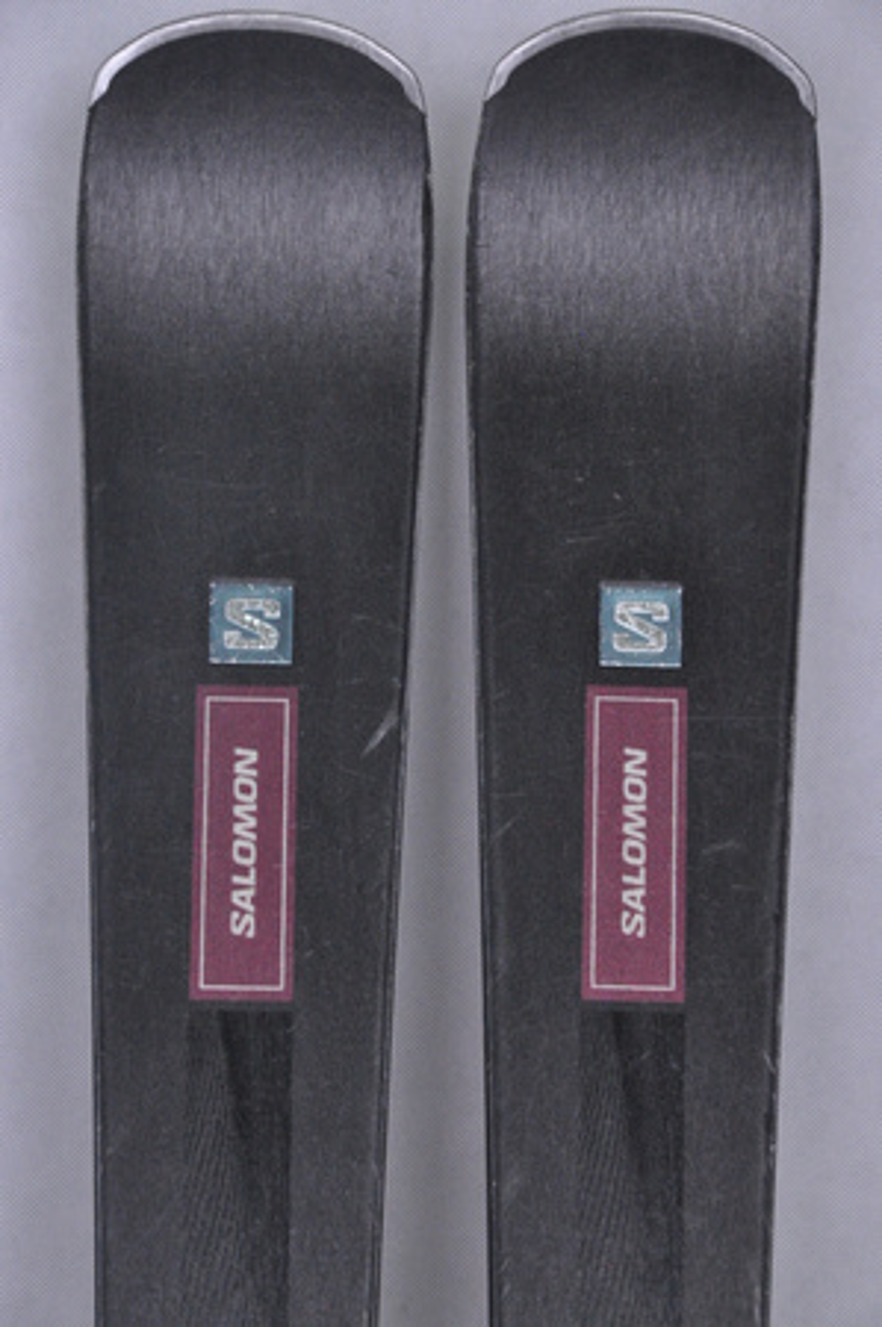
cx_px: 441
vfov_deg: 13.1
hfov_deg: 8.7
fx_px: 5801
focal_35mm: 158
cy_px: 664
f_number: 9.5
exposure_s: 1/125
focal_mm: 105
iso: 3200
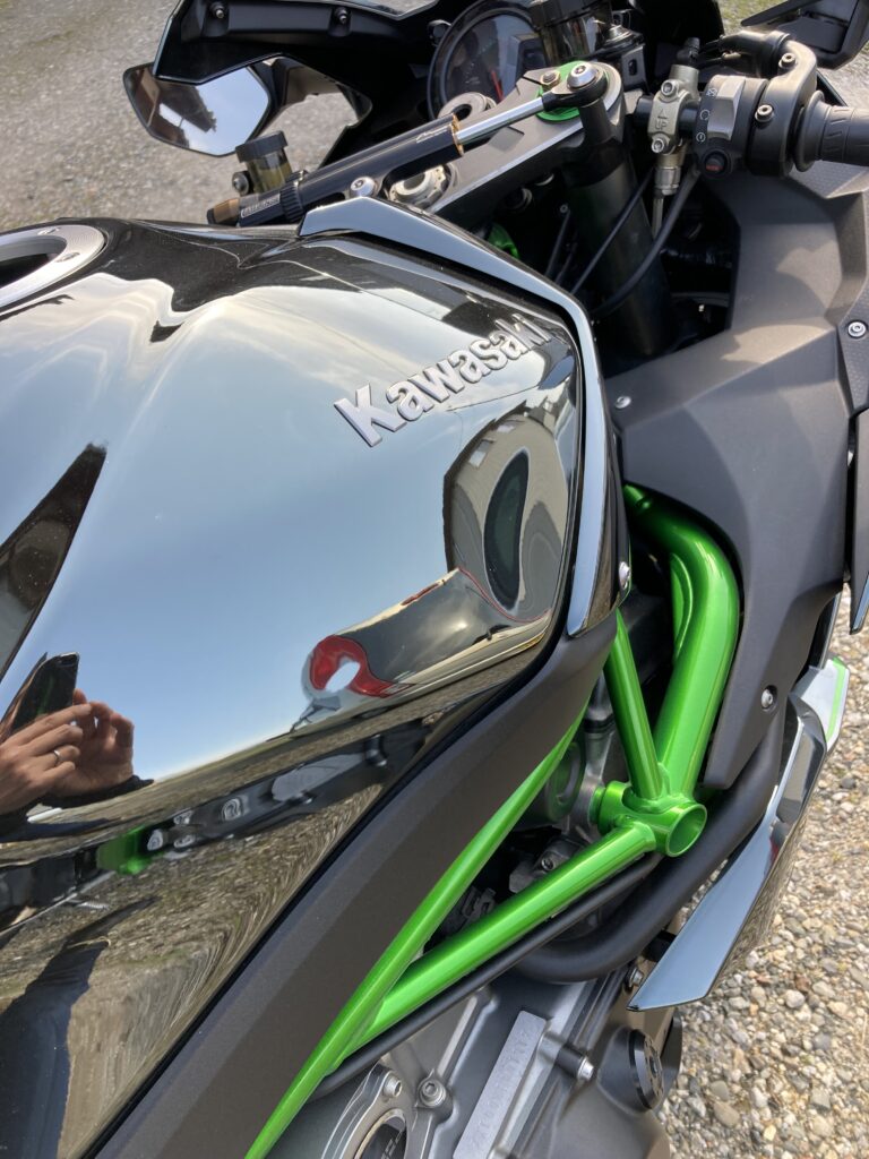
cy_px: 580
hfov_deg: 49.7
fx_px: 937
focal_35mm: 28
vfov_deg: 63.4
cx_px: 434
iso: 20
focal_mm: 3.99
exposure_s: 1/235
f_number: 1.8
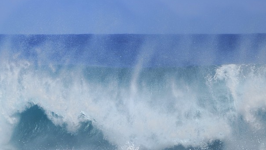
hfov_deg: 4.3
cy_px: 339
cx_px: 81
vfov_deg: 2.4
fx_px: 3583
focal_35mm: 508
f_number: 16
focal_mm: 185
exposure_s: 1/400
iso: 200
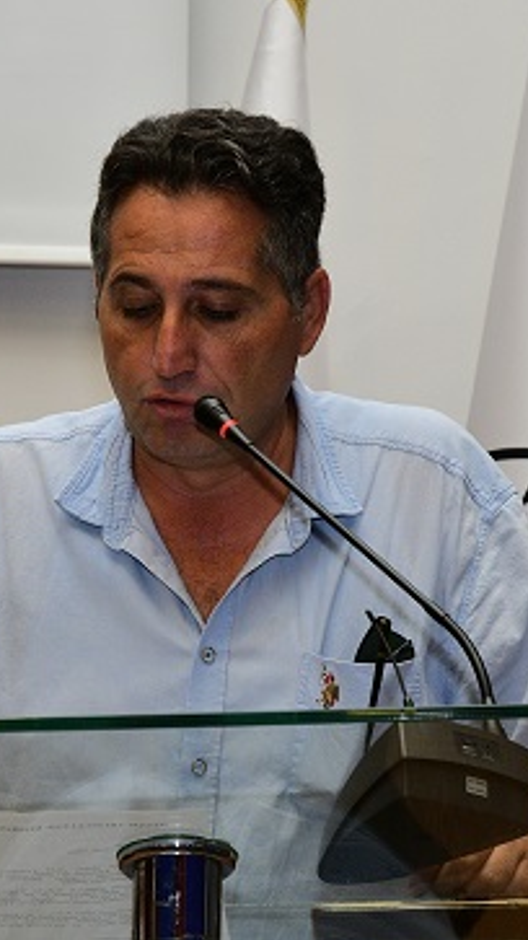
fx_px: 3258
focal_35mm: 131
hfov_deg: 9.3
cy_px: 469
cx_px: 179
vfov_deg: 16.4
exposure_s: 1/125
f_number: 5.6
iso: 1250
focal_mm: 55
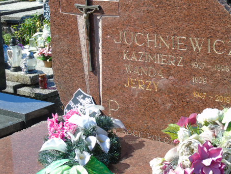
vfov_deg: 16.9
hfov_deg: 22.4
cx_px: 150
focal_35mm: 87
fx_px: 581
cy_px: 55
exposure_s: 1/250
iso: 80
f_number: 4.5
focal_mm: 11
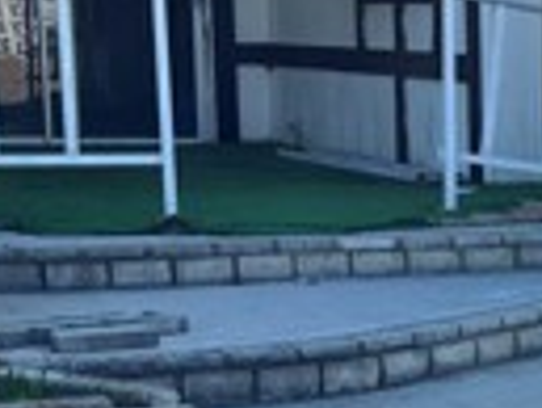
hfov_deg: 13.5
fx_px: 2022
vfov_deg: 11.4
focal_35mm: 129
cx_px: 1017
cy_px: 391
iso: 50
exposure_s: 1/1152
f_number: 1.6
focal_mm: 5.96
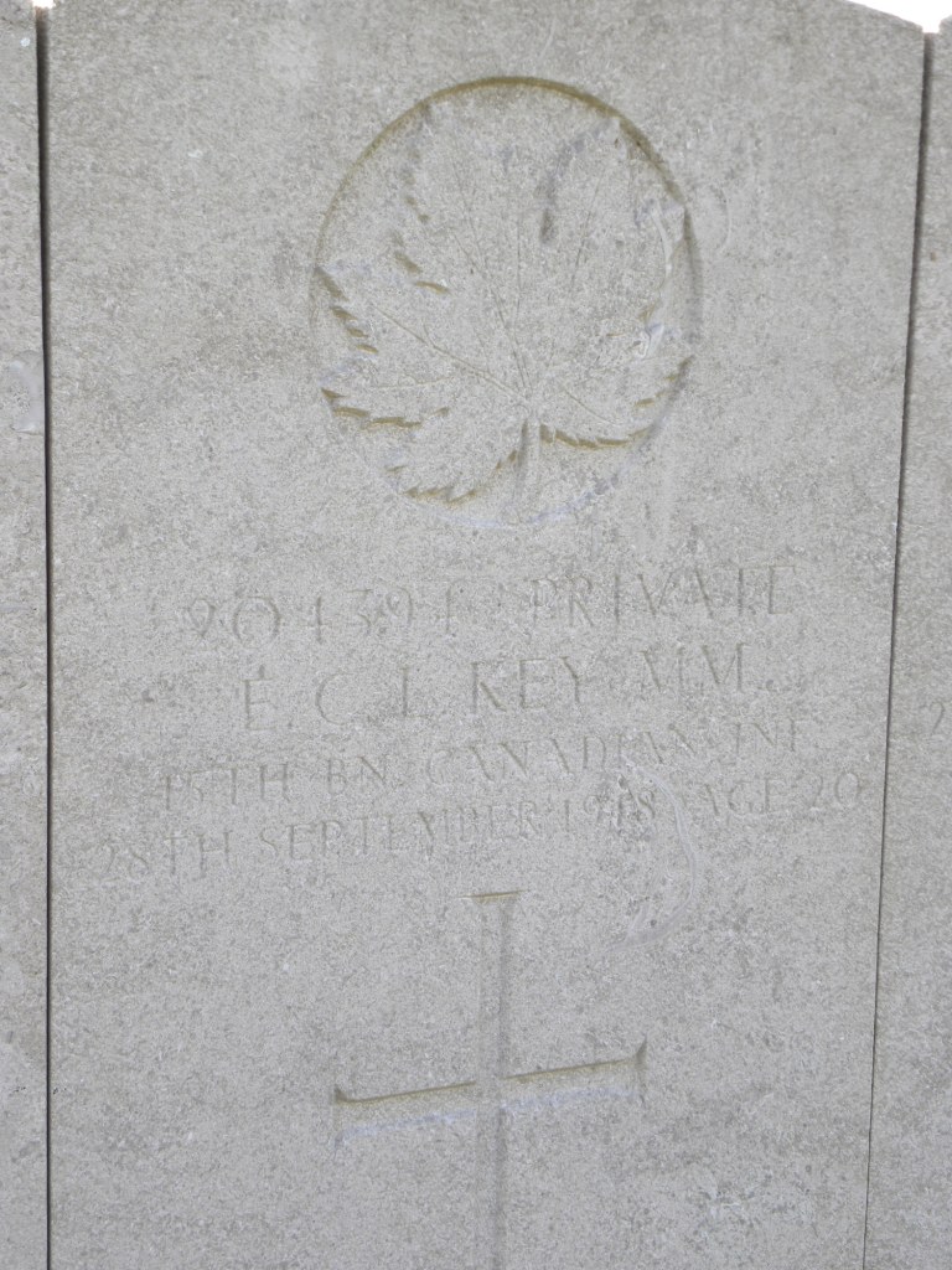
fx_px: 2750
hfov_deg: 19.6
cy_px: 635
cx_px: 476
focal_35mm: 75
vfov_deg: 26.0
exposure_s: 1/118
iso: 64
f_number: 4
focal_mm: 13.4
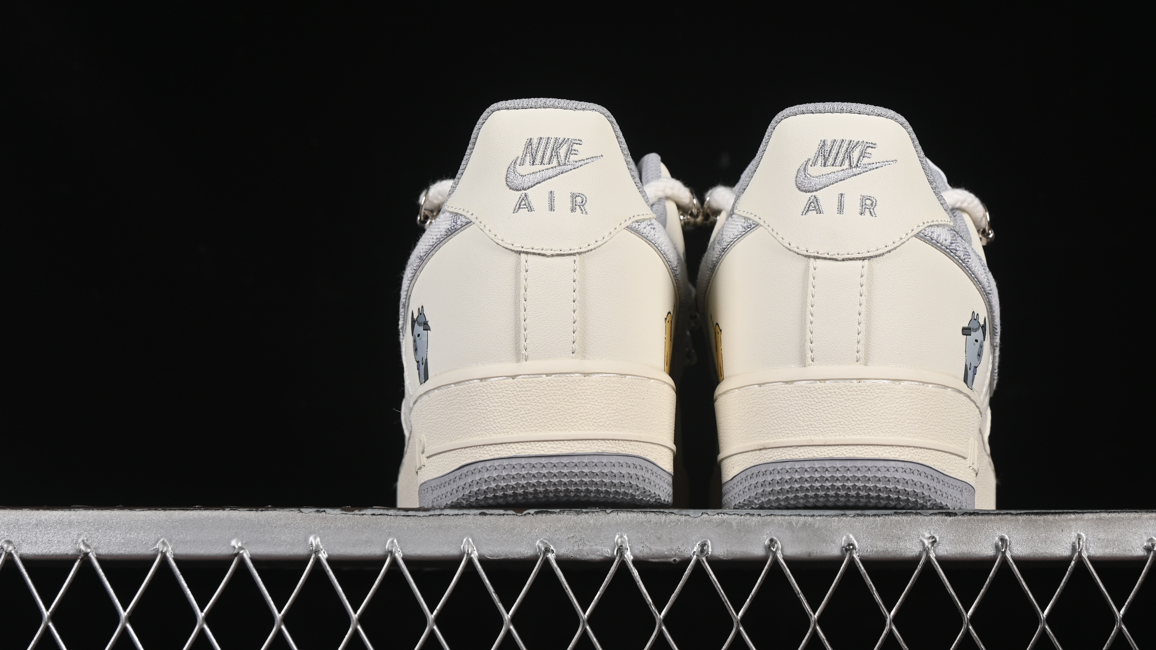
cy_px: 221
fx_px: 2881
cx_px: 682
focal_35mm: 94
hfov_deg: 22.7
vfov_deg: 12.9
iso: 160
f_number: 8
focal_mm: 50
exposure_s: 1/80
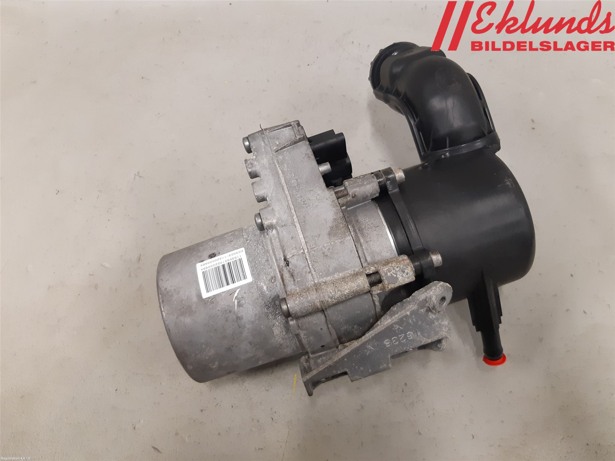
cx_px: 308
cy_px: 230
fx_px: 462
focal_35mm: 26
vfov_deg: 53.1
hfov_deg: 67.3
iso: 200
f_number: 1.7
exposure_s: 1/50
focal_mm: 3.93
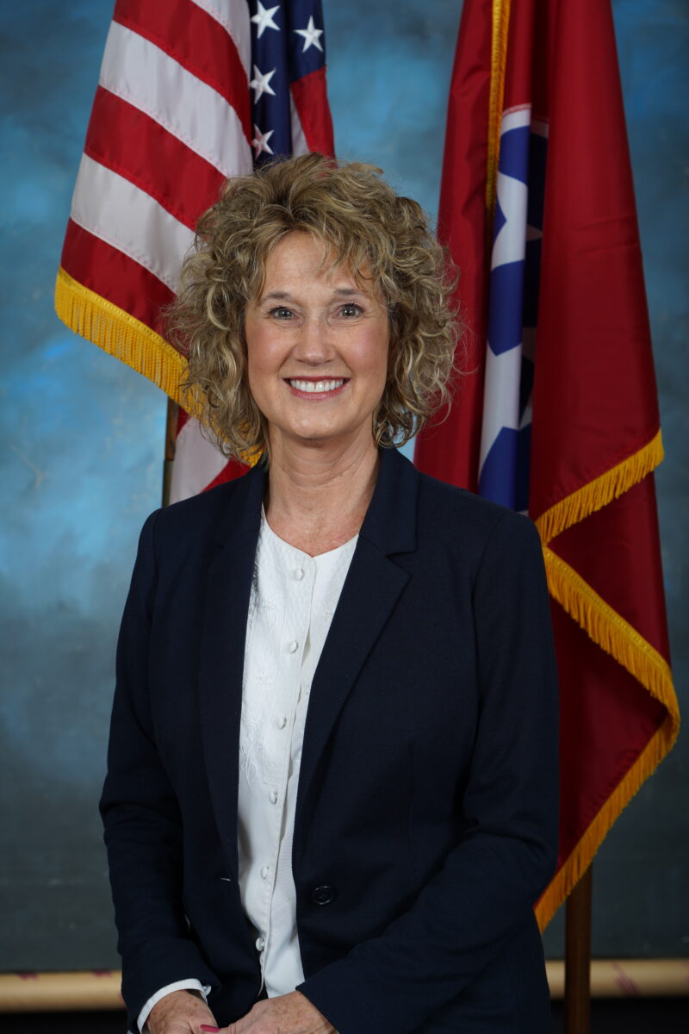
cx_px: 344
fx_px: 2469
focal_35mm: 86
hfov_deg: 15.9
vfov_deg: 23.6
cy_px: 517
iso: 100
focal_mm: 86
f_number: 6.3
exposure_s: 1/125
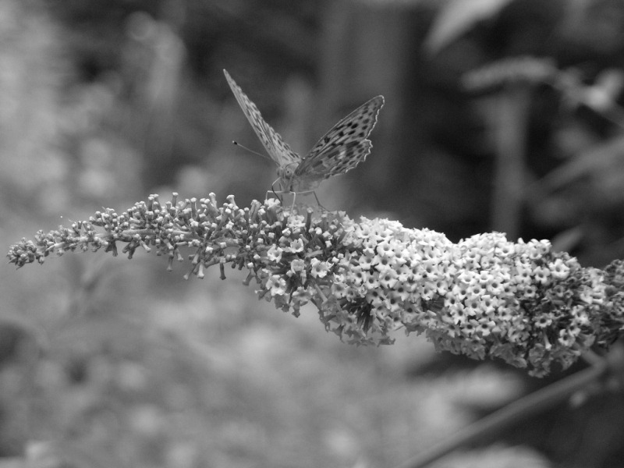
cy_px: 234
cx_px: 312
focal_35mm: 184
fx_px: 3317
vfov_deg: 8.1
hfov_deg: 10.7
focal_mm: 30.8
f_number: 3.4
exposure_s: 1/200
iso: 80
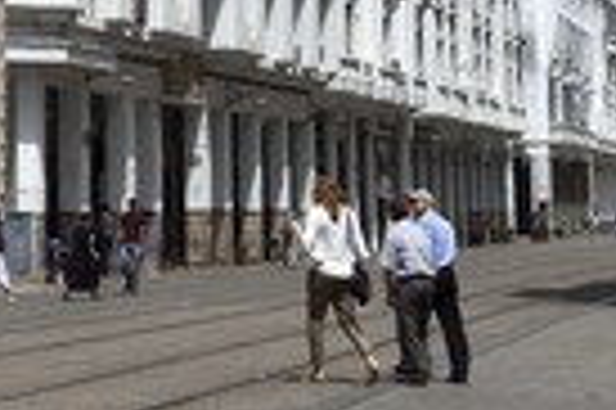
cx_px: -18
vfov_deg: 9.6
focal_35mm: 138
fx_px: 2359
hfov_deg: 14.6
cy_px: -207
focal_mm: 45
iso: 200
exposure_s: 1/500
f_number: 9
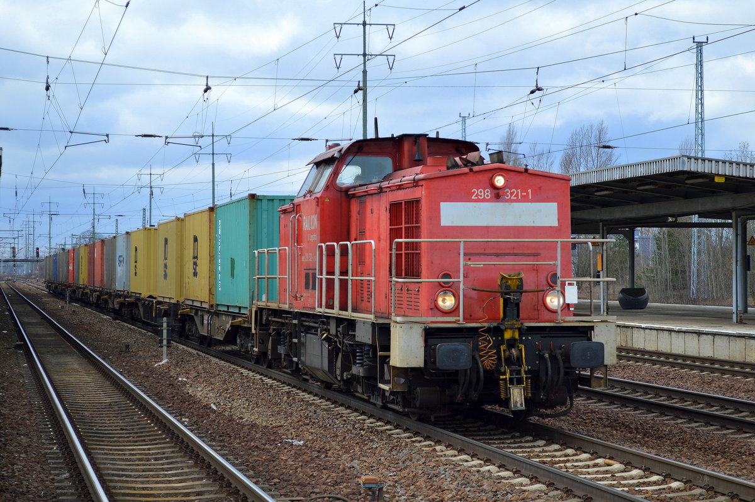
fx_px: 1728
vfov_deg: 16.5
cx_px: 378
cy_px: 251
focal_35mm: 82
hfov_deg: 24.6
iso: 400
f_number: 5.6
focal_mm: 55
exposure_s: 1/640
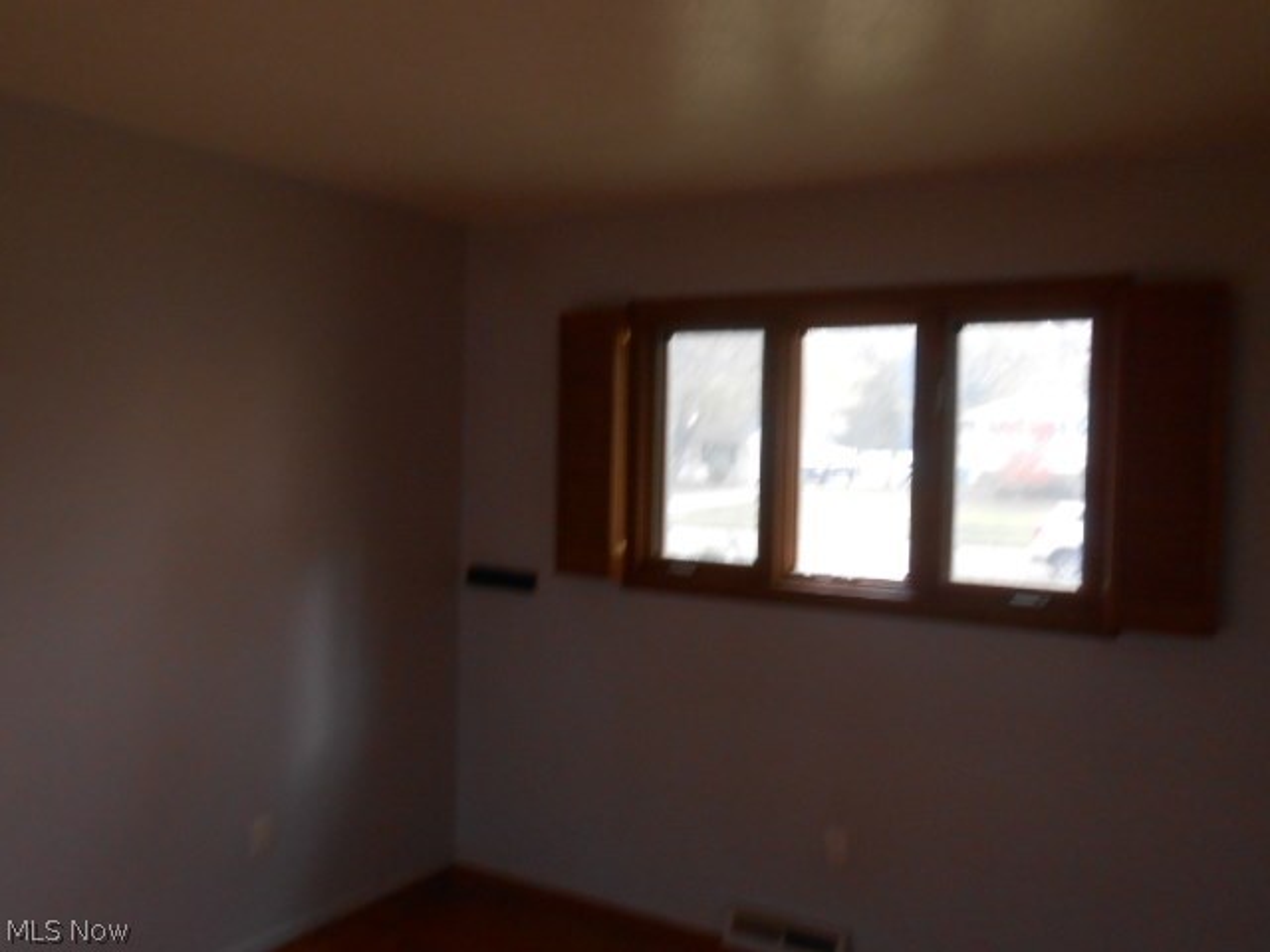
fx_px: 1101
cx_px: 635
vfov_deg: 46.8
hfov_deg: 60.0
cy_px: 476
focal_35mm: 30
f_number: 3.8
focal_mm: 5.3
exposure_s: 1/30
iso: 250
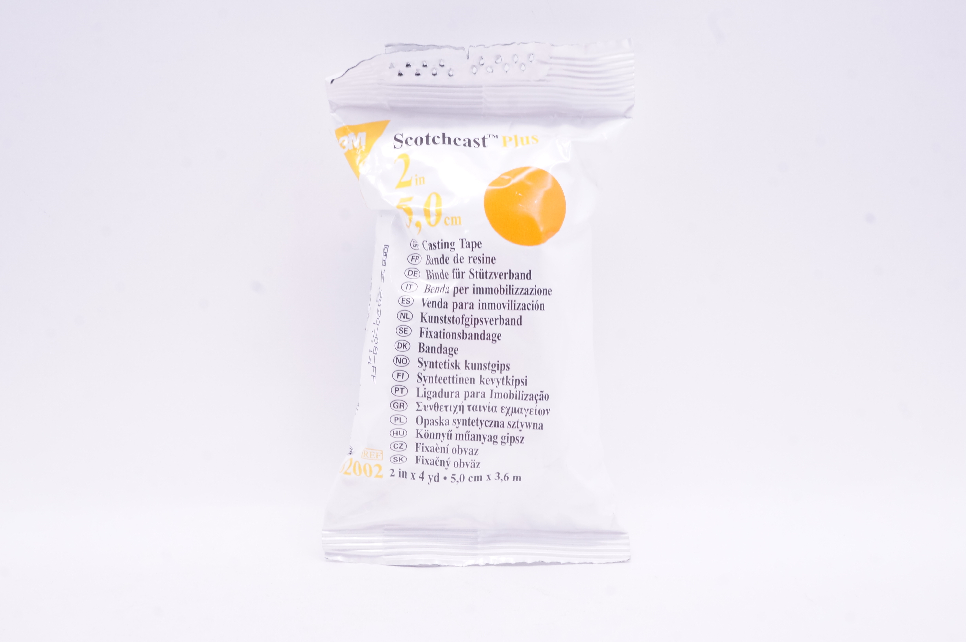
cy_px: 321
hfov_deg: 45.0
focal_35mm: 44
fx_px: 1166
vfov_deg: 30.8
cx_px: 483
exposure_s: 1/20
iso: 800
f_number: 14
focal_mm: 29
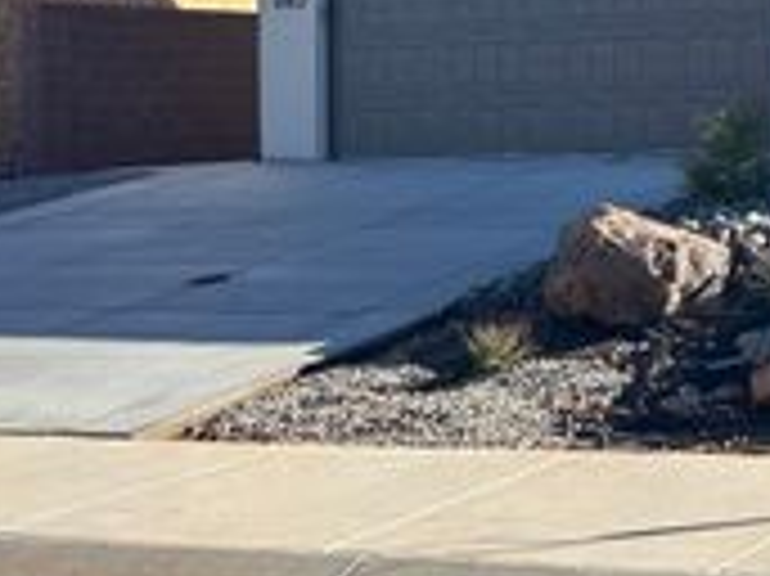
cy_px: 25
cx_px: 1090
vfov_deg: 18.9
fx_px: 1689
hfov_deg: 22.1
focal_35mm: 76
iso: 50
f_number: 1.5
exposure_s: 1/1901
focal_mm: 5.7
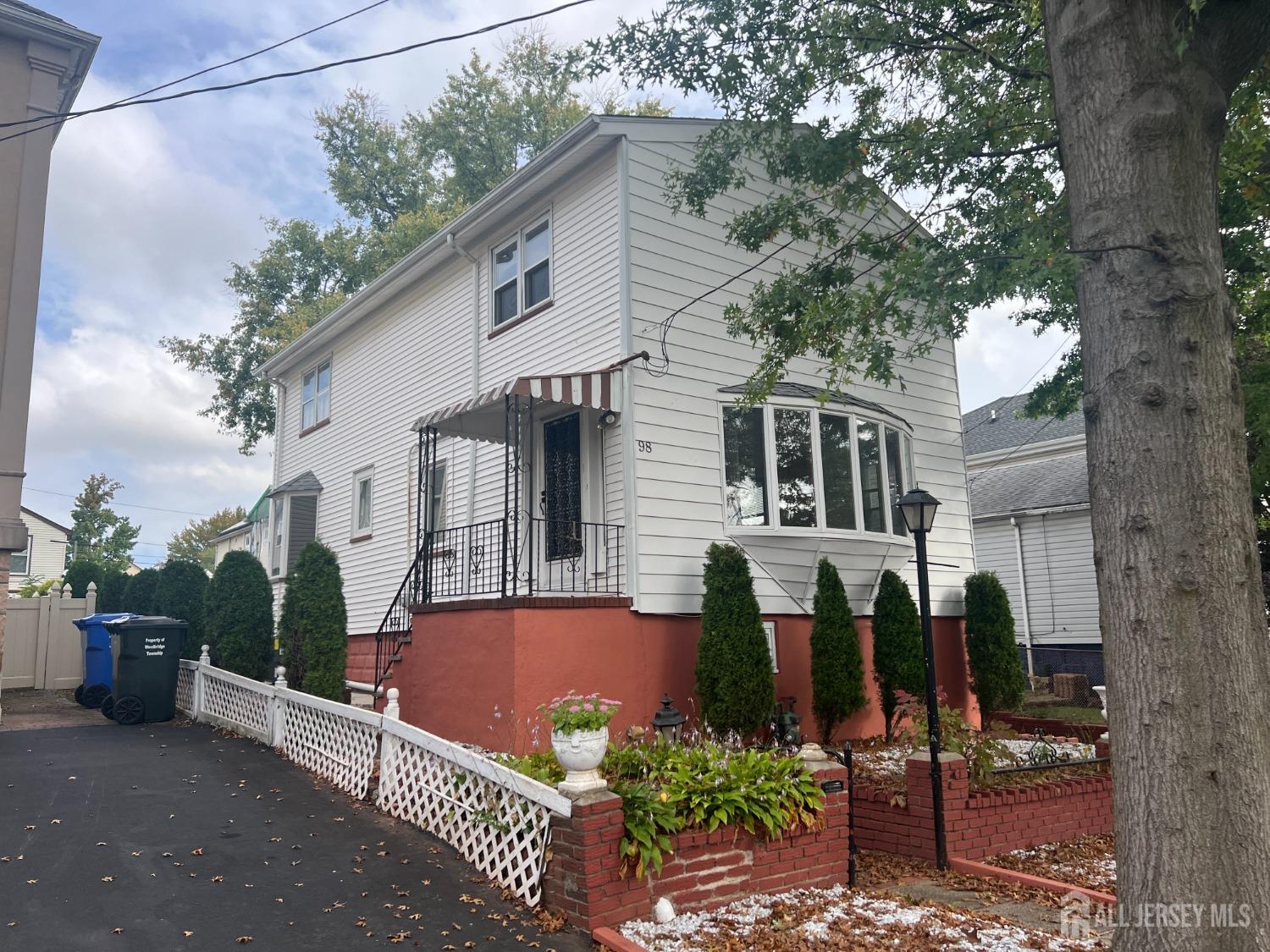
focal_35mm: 26
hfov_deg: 67.3
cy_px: 476
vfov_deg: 53.1
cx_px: 635
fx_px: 954
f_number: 1.5
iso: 50
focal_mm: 5.7
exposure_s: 1/1901
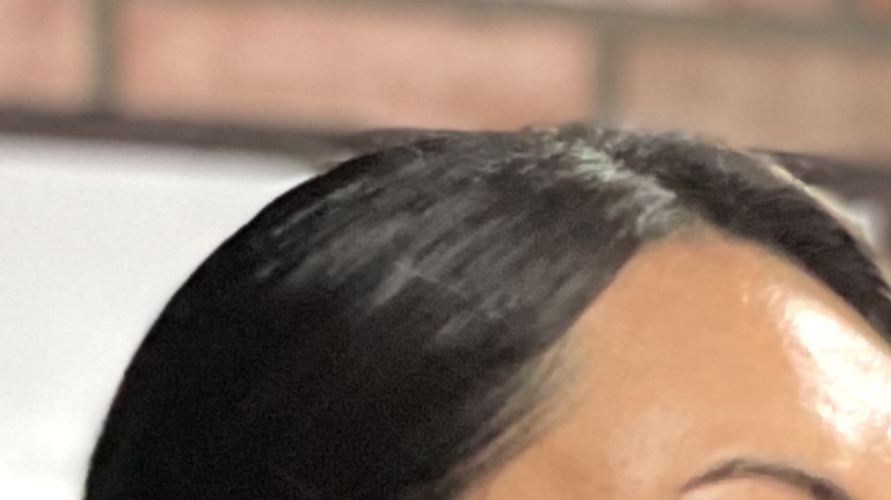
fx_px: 7275
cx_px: 717
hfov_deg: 7.0
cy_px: 1864
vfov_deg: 3.8
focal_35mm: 308
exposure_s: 1/40
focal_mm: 6
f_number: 2
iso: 160
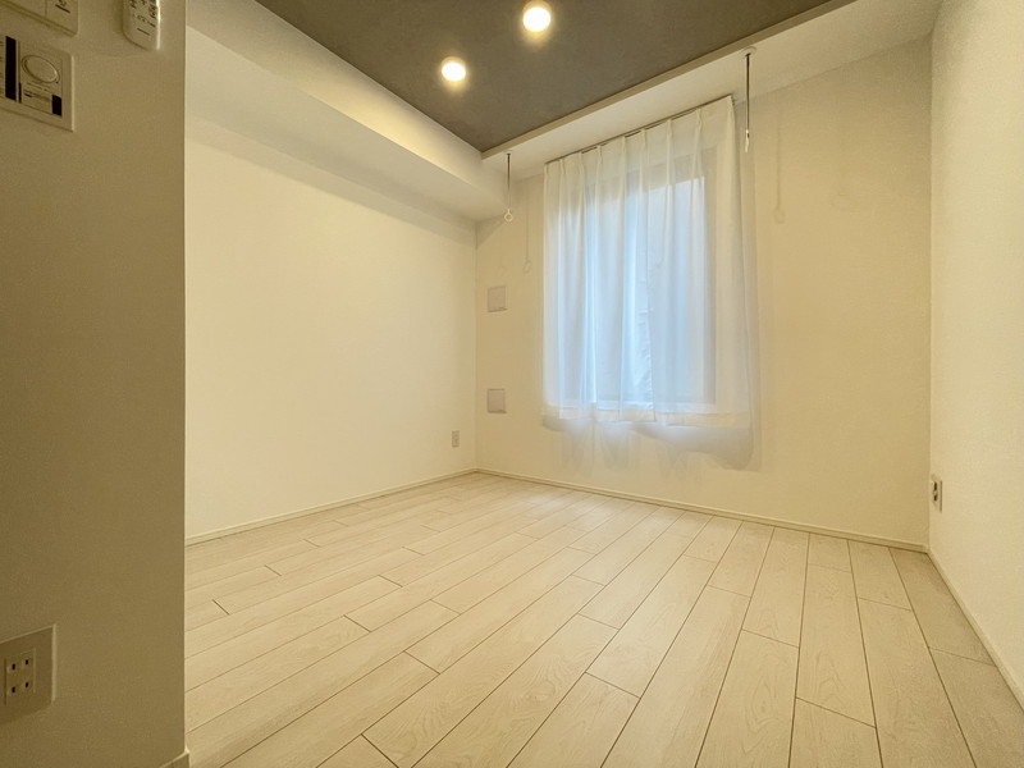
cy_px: 384
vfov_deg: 85.7
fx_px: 414
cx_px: 512
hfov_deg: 102.1
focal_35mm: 14
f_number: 2.4
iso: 320
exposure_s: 1/100
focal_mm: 1.55
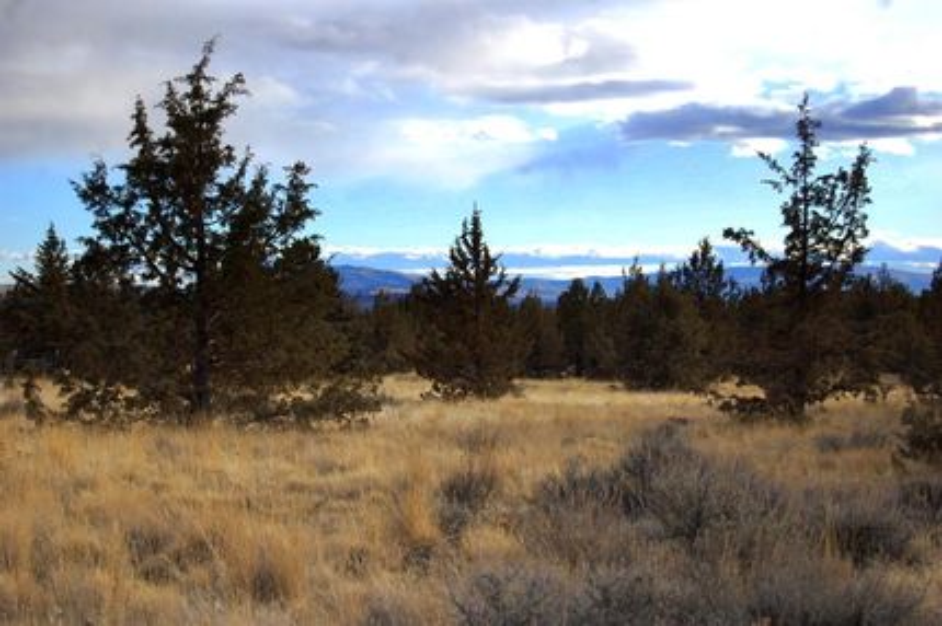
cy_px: 313
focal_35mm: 75
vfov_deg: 18.2
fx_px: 1961
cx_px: 471
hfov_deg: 27.0
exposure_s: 1/500
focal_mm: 50
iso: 200
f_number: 5.6
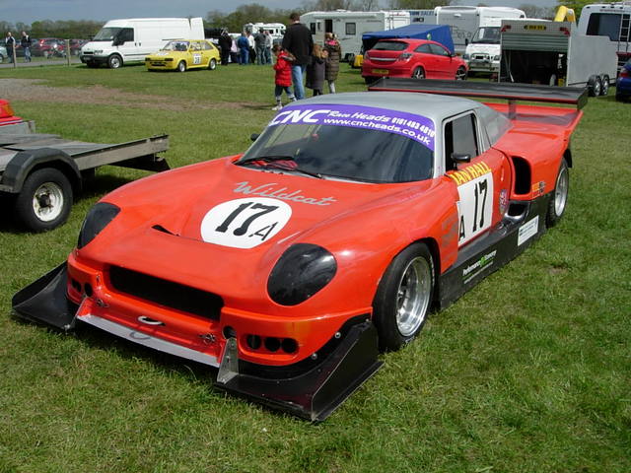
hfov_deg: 49.0
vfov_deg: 37.7
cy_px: 236
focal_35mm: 38
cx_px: 316
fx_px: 693
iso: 64
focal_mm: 7.8
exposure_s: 1/1054
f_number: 4.8
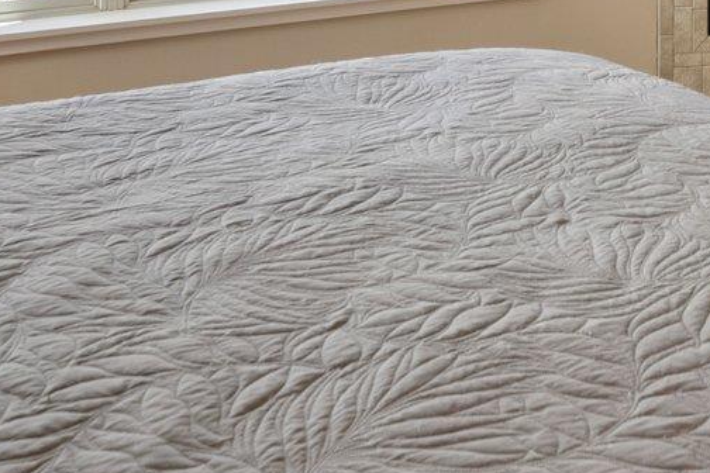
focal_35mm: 65
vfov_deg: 18.2
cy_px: -270
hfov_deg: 29.5
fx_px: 1282
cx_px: 662
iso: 400
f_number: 8
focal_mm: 16
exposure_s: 1/4
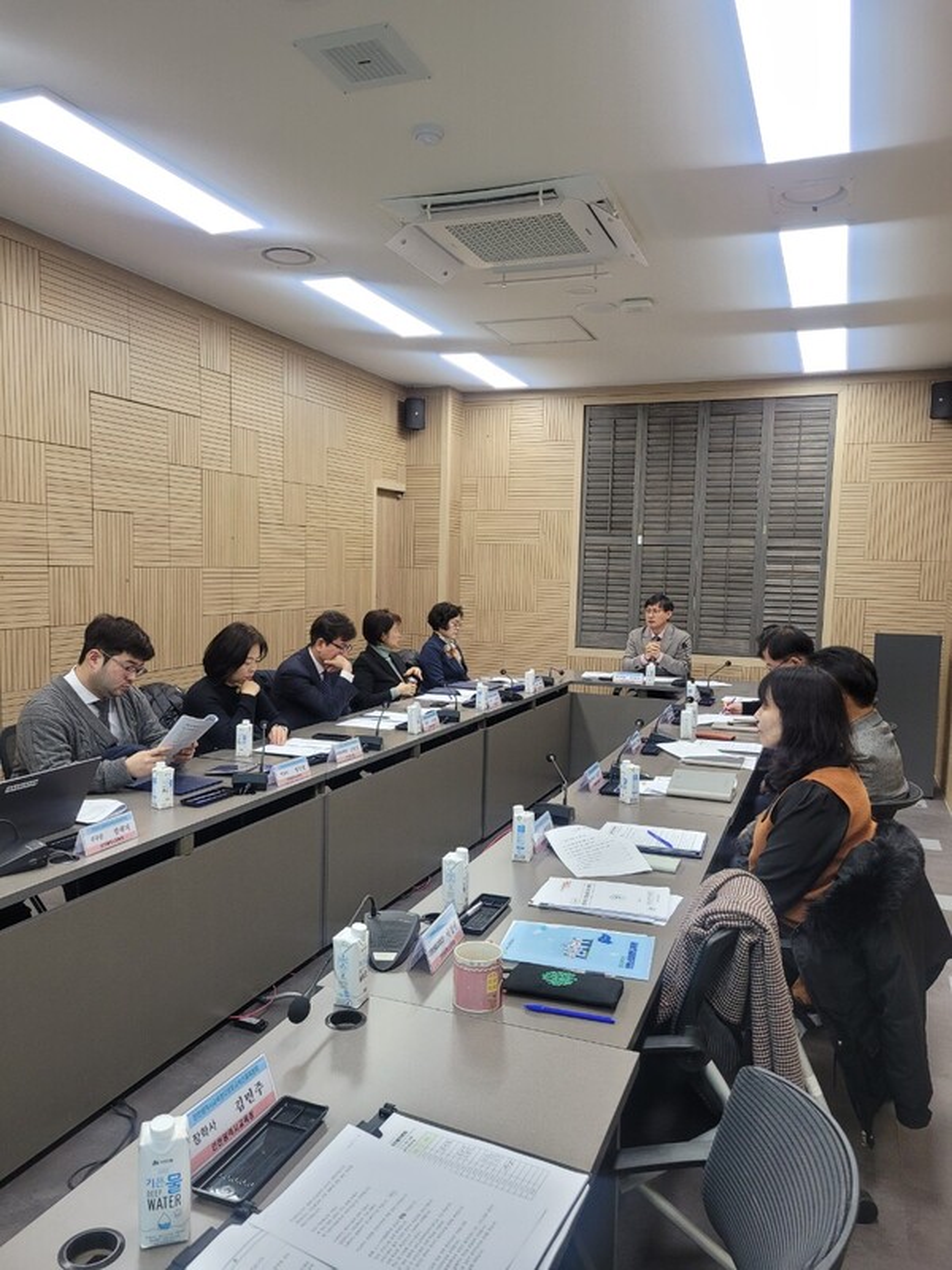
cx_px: 476
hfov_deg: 53.1
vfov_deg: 67.3
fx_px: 953
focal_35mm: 26
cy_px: 635
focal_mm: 5.4
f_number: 1.8
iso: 200
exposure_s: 1/120
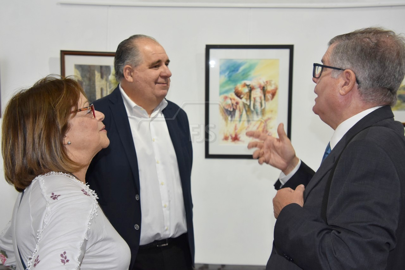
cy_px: 135
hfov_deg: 41.1
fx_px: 540
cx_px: 202
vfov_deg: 28.1
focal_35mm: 48
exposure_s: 1/80
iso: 800
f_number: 4.5
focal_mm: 32
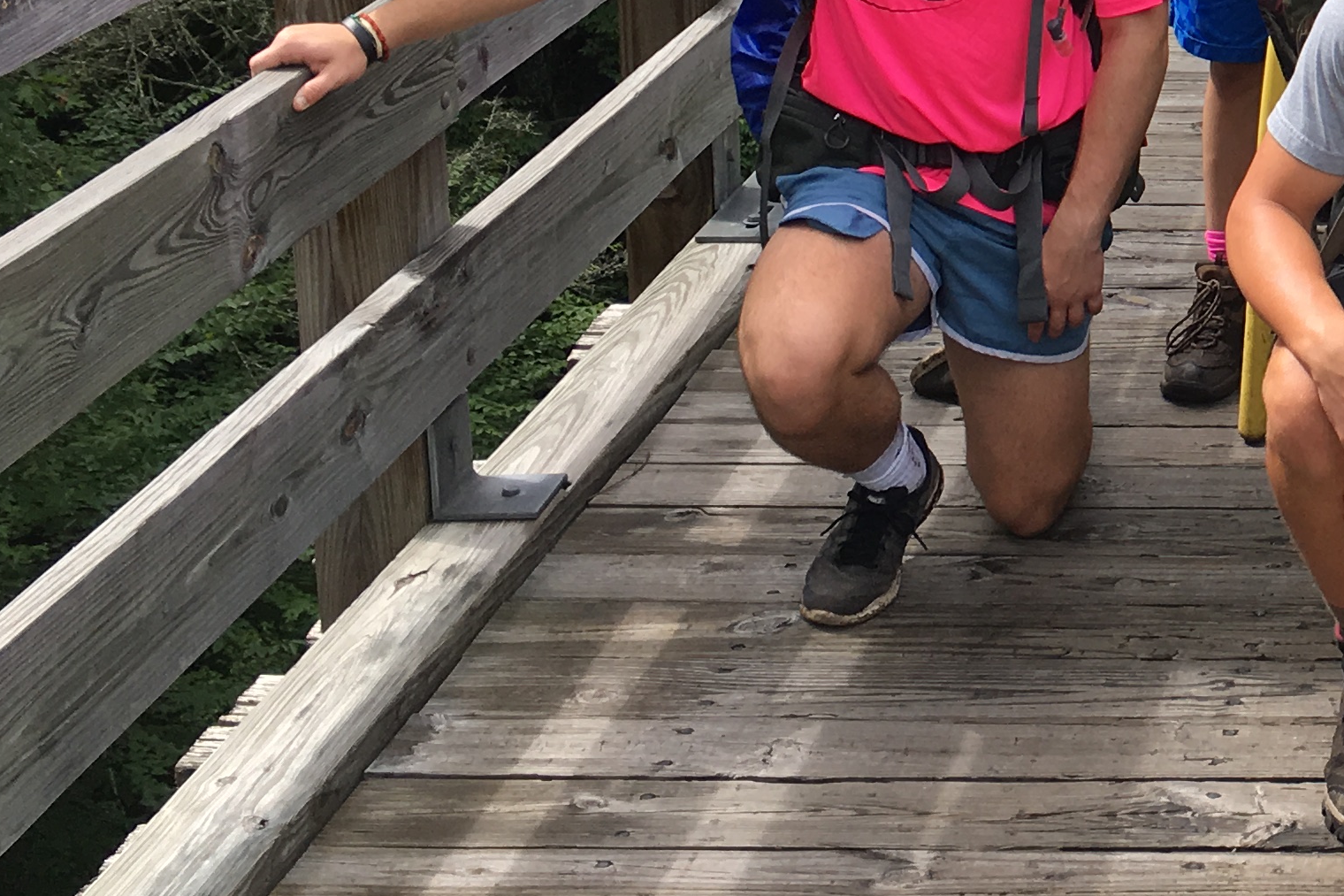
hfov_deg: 22.9
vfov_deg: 16.4
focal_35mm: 80
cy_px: -168
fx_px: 2986
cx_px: 1695
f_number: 2.2
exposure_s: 1/587
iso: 25
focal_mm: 4.15
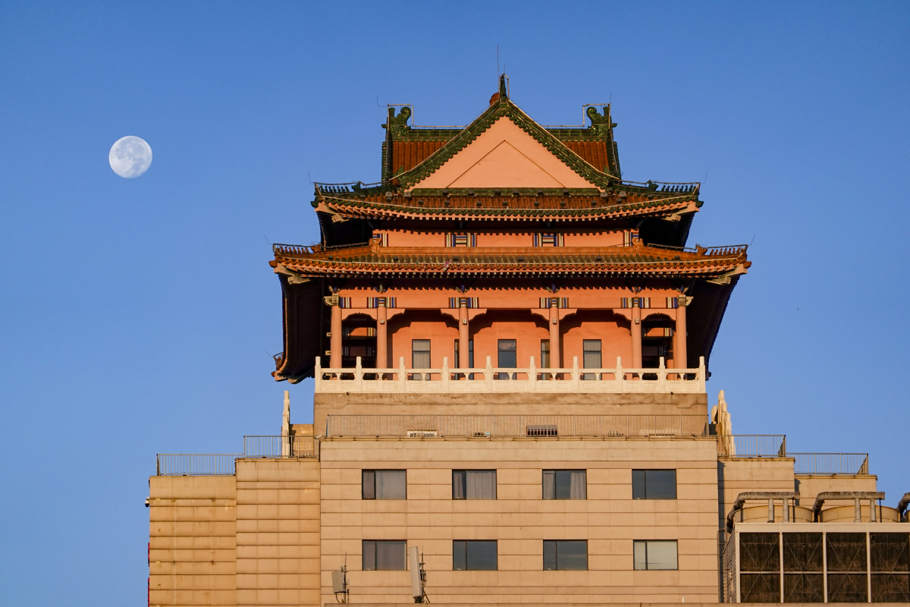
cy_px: 304
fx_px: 5055
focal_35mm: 200
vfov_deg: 6.9
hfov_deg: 10.3
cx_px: 455
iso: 125
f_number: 4.5
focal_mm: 72
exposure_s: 1/640
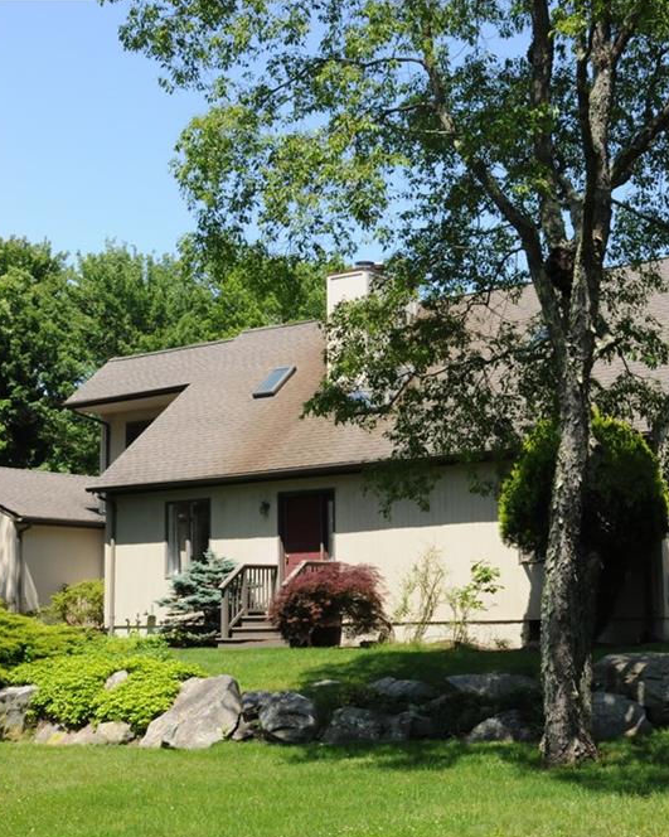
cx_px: 430
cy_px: 425
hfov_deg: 29.0
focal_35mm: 52
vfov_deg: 36.0
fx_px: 1287
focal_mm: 24
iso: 1000
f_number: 13
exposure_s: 1/640
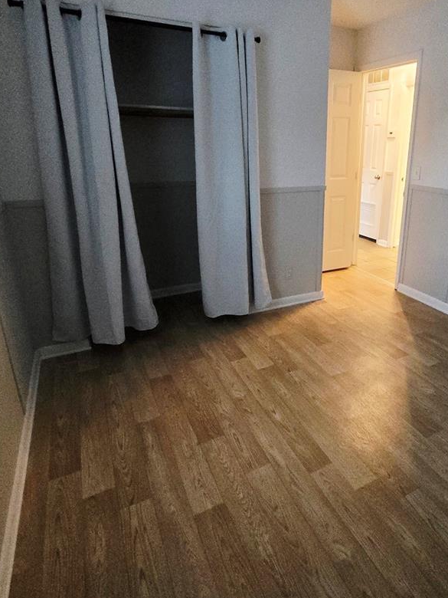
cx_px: 298
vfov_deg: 81.3
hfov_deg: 64.3
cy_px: 260
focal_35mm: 20
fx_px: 345
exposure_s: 1/40
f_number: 2.2
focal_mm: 2.2
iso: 1250
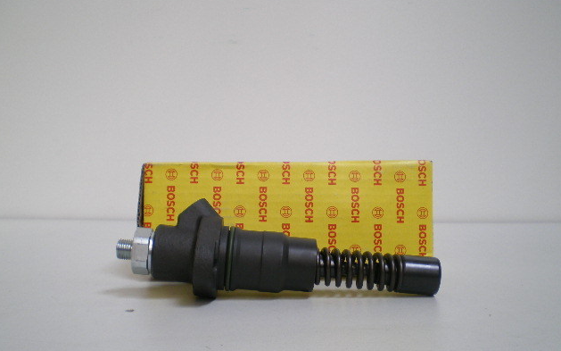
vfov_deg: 31.2
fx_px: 627
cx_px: 281
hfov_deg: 48.2
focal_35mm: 41
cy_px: 208
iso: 80
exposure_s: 1/30
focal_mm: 6.3
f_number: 3.1
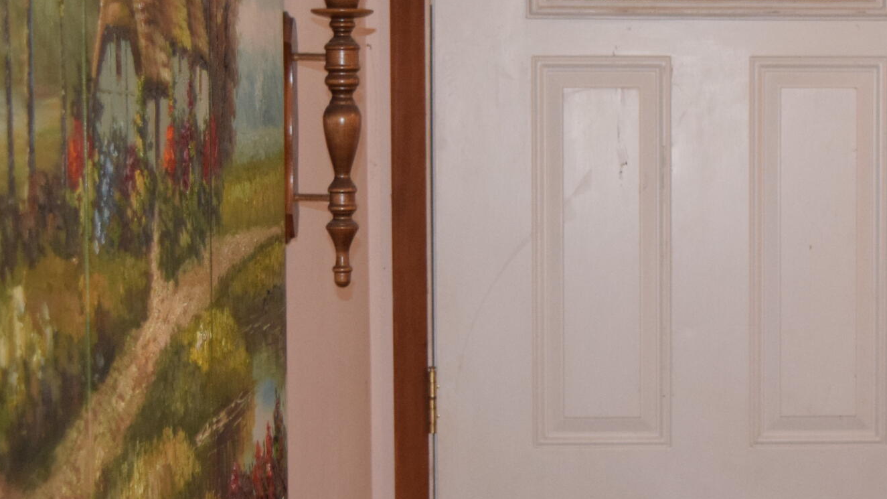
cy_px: 248
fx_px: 2427
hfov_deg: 20.4
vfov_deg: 11.7
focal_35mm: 103
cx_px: 742
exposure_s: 1/60
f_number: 4.2
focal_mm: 29
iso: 1600
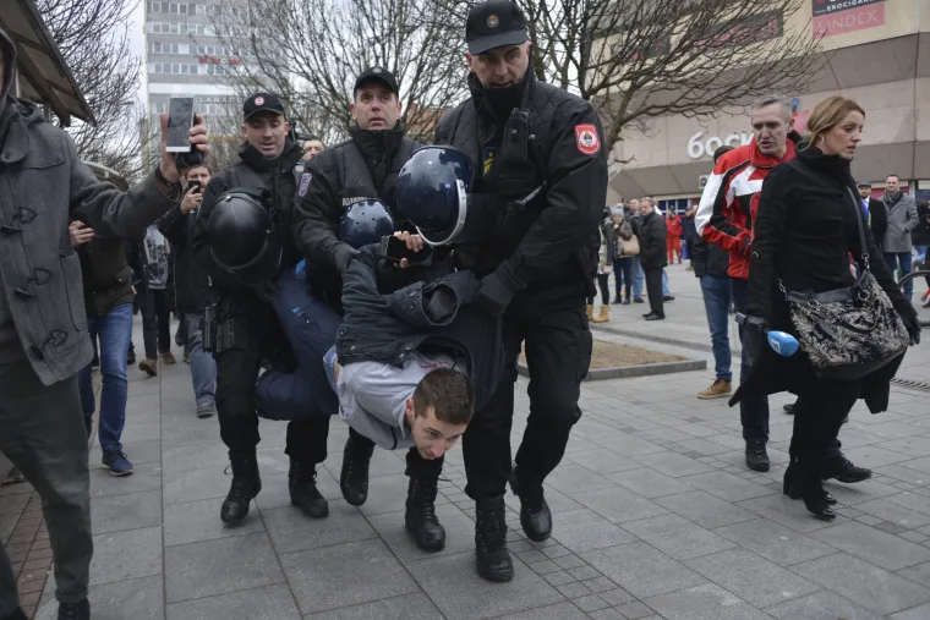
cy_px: 310
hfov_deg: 65.5
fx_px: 723
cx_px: 465
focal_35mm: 28
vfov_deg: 46.4
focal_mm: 28
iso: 560
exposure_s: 1/400
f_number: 4
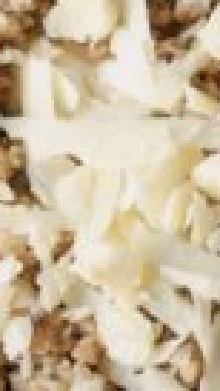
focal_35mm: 286
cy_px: 6
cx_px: 79
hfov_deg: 4.2
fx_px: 2968
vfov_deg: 7.5
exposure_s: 1/10
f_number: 4.5
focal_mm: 50
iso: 100
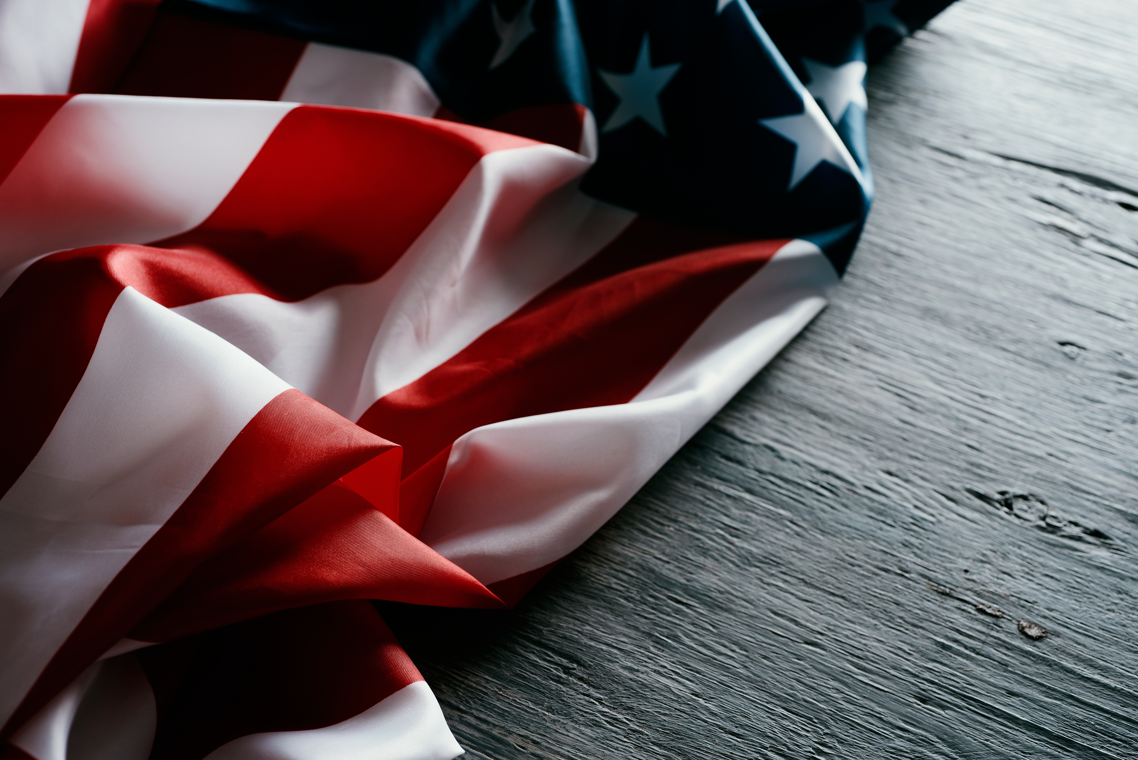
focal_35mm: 60
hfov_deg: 33.4
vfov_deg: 22.6
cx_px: 569
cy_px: 380
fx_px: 1897
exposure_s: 1/60
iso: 64
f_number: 8
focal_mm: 60
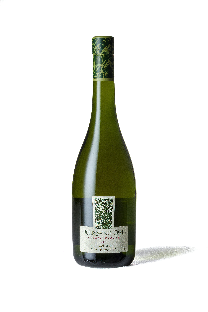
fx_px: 1039
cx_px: 104
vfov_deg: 17.1
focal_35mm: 120
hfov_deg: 11.4
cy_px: 156
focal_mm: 120
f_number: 16
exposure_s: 1/160
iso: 100
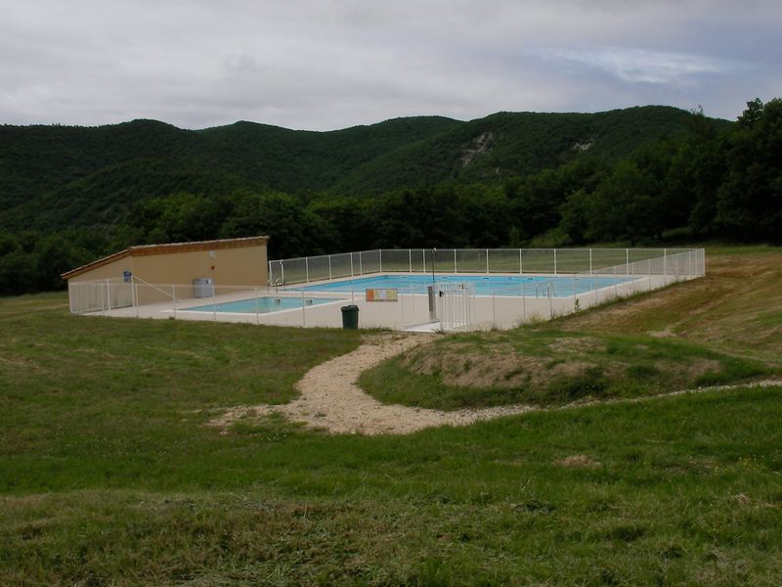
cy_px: 294
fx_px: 1084
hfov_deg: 39.7
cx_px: 391
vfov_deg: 30.3
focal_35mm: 48
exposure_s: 1/558
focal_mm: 7.4
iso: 50
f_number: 5.6
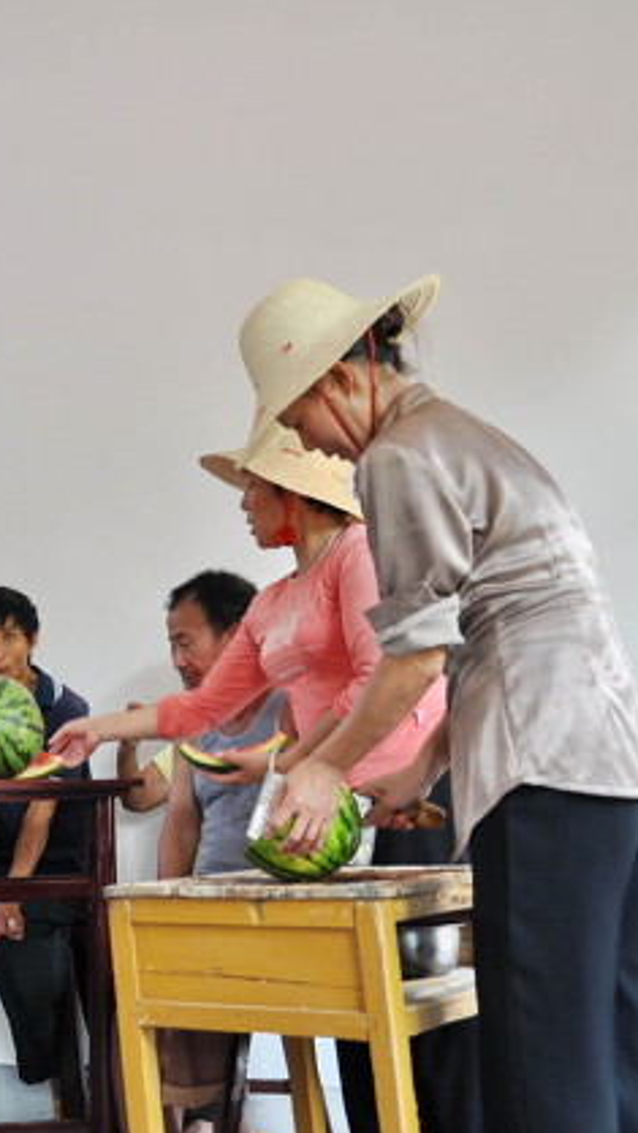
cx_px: -168
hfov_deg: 20.8
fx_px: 1592
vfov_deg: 39.2
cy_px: 569
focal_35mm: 53
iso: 500
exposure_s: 1/60
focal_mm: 22
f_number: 4
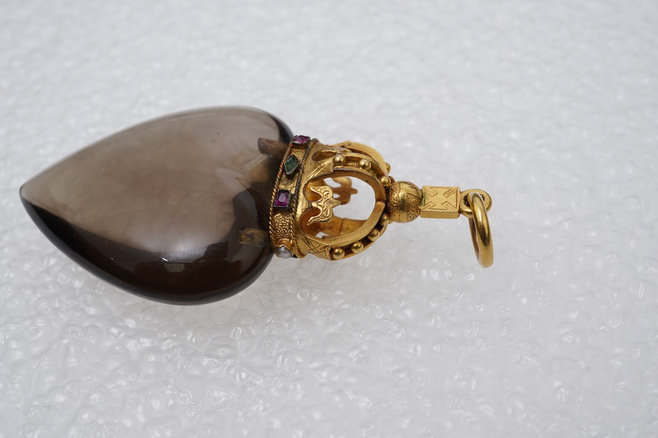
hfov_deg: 43.6
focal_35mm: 45
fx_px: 822
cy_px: 219
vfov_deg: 29.9
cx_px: 329
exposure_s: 1/100
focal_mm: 30
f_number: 22
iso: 400
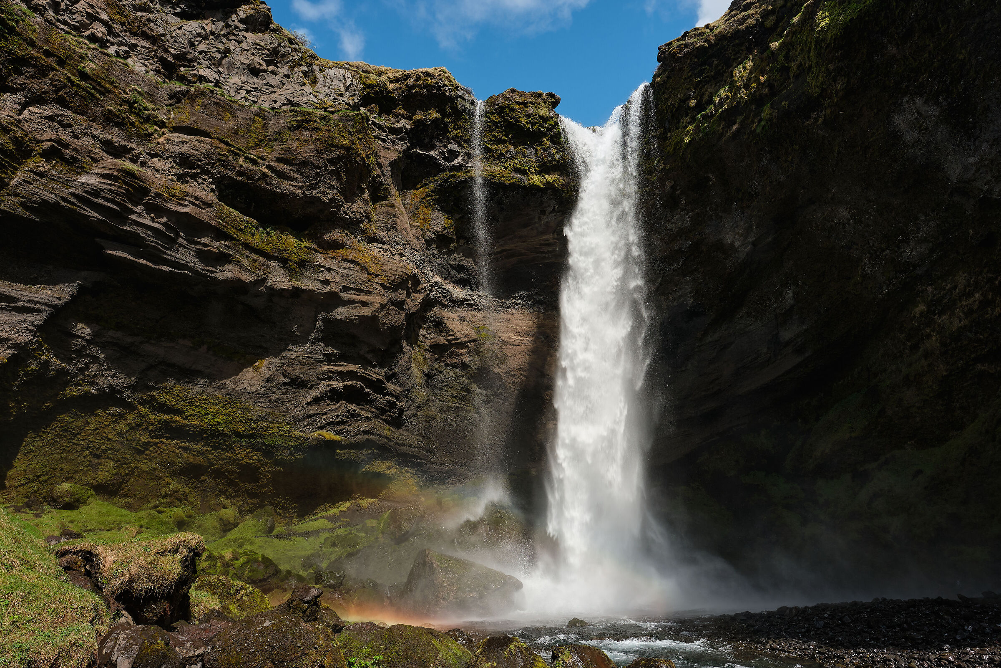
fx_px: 584
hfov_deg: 81.2
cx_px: 500
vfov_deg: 59.5
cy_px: 334
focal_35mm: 21
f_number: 7.1
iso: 200
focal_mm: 13.8
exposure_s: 1/120
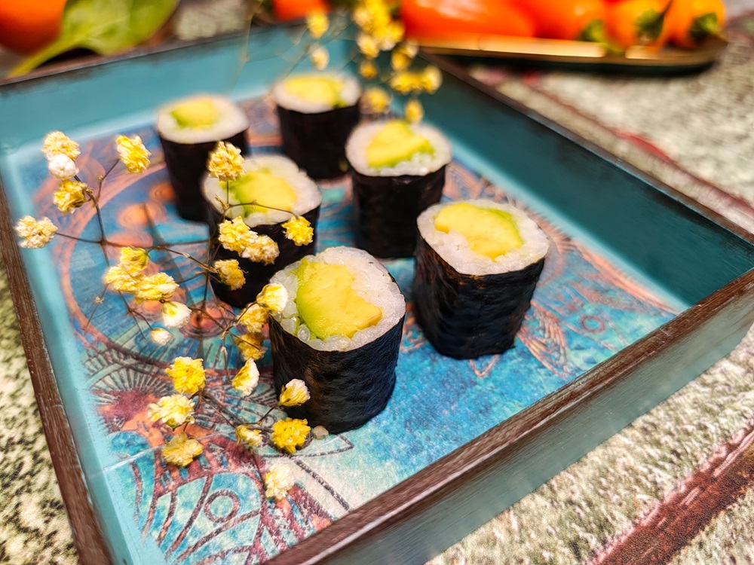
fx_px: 545
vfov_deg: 54.9
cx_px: 377
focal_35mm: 25
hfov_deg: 69.4
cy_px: 282
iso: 292
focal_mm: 5.89
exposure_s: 1/120
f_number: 1.4
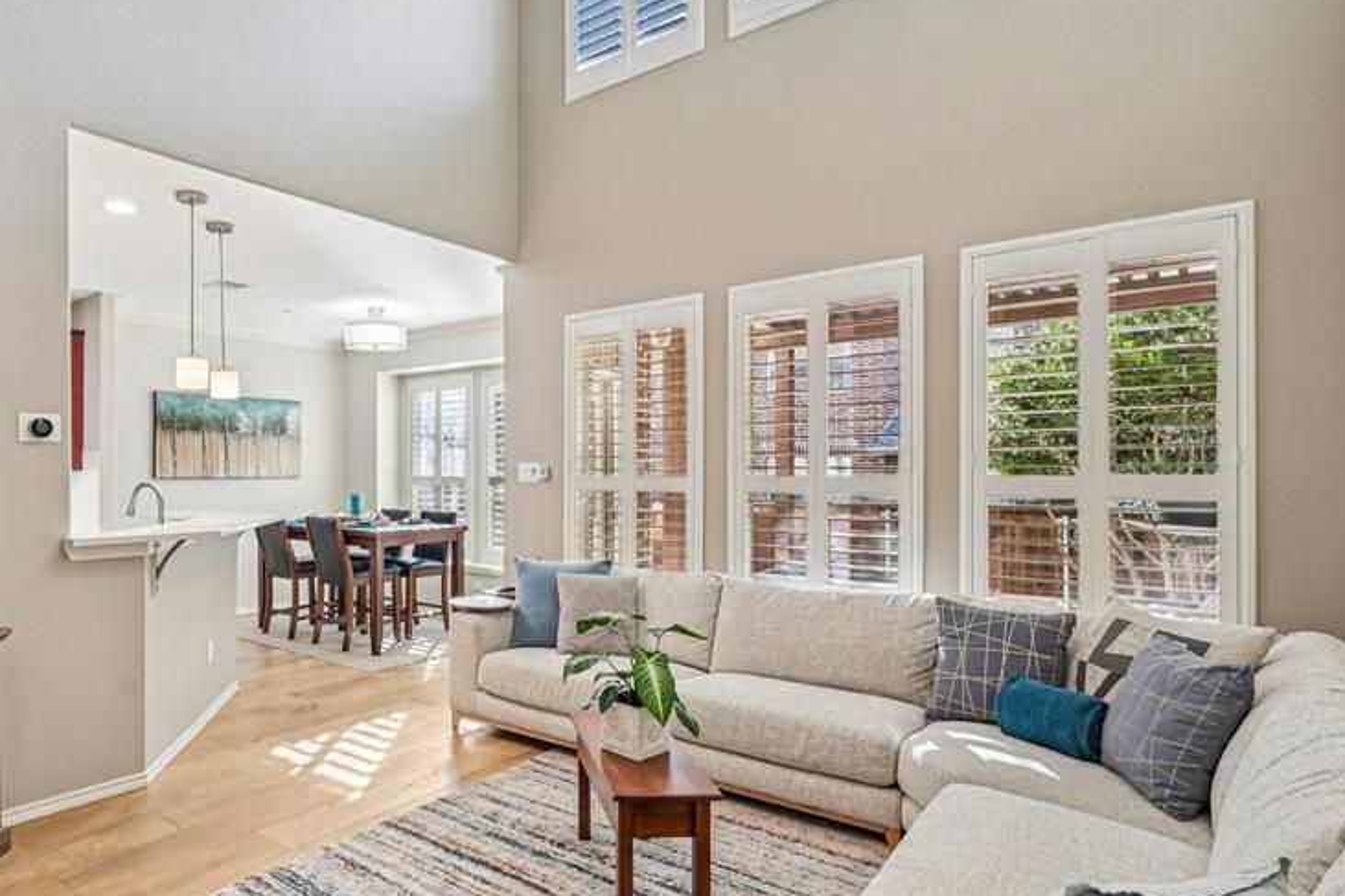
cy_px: 469
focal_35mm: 21
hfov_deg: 79.1
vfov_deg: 59.4
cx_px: 471
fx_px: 784
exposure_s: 1/15
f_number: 8
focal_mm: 15
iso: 400
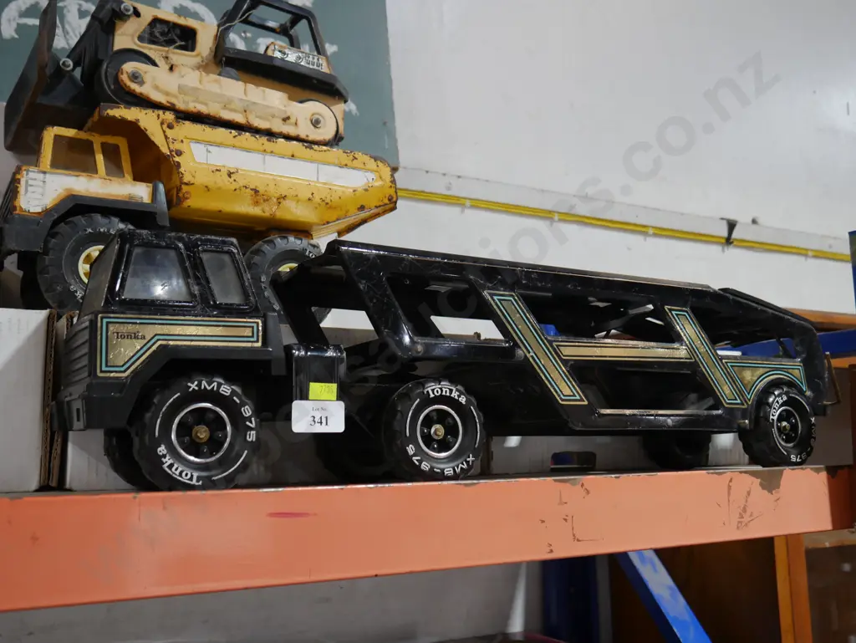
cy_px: 322
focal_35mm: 36
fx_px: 891
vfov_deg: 39.7
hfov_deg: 51.3
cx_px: 428
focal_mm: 18
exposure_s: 1/60
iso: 640
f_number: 4
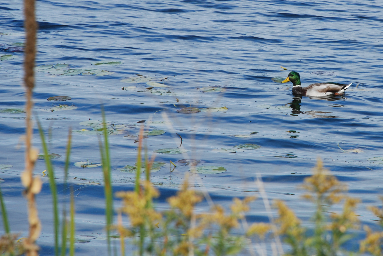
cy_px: 77
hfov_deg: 6.4
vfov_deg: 4.3
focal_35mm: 321
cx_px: 297
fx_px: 3417
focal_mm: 135
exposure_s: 1/320
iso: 200
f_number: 9
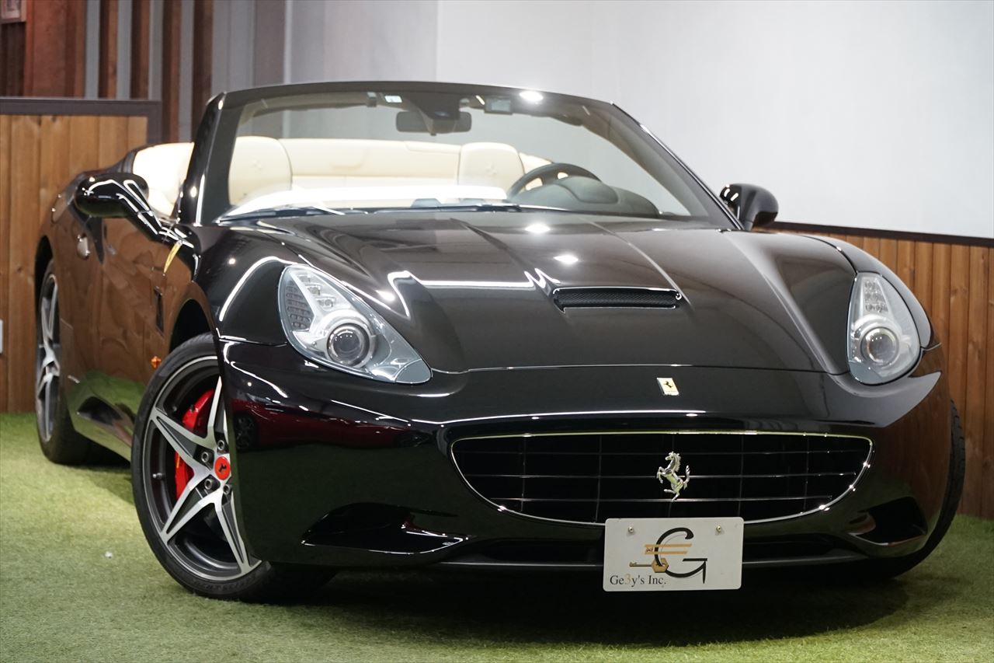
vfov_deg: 13.3
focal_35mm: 103
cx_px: 497
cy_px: 332
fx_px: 2843
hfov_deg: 19.8
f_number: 4
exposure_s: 1/125
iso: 1600
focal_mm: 69
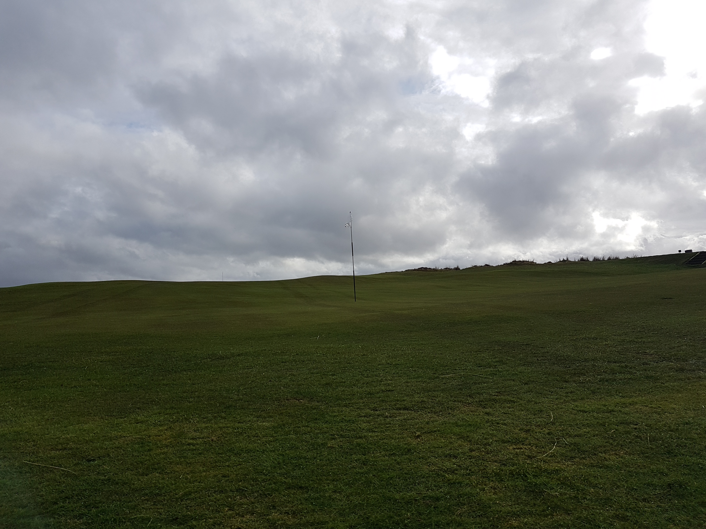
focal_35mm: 26
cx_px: 353
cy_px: 264
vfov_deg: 53.1
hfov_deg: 67.3
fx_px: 530
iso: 40
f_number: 1.7
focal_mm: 4.2
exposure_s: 1/3760
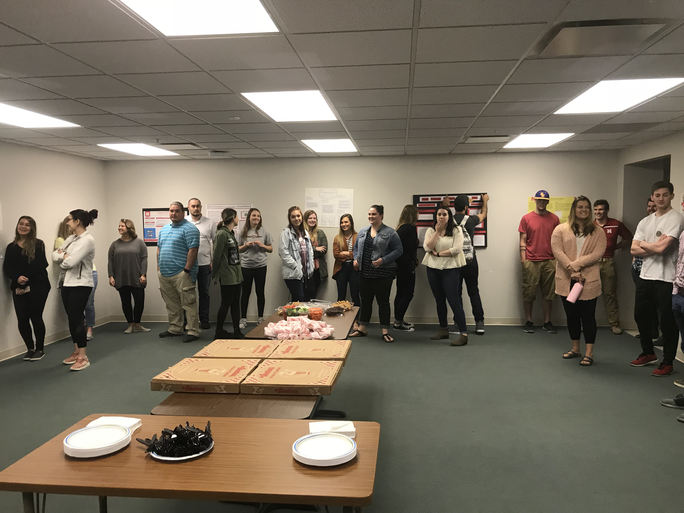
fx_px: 553
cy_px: 256
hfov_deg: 63.4
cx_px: 342
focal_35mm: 28
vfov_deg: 49.7
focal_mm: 3.99
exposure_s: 1/30
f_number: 1.8
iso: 32
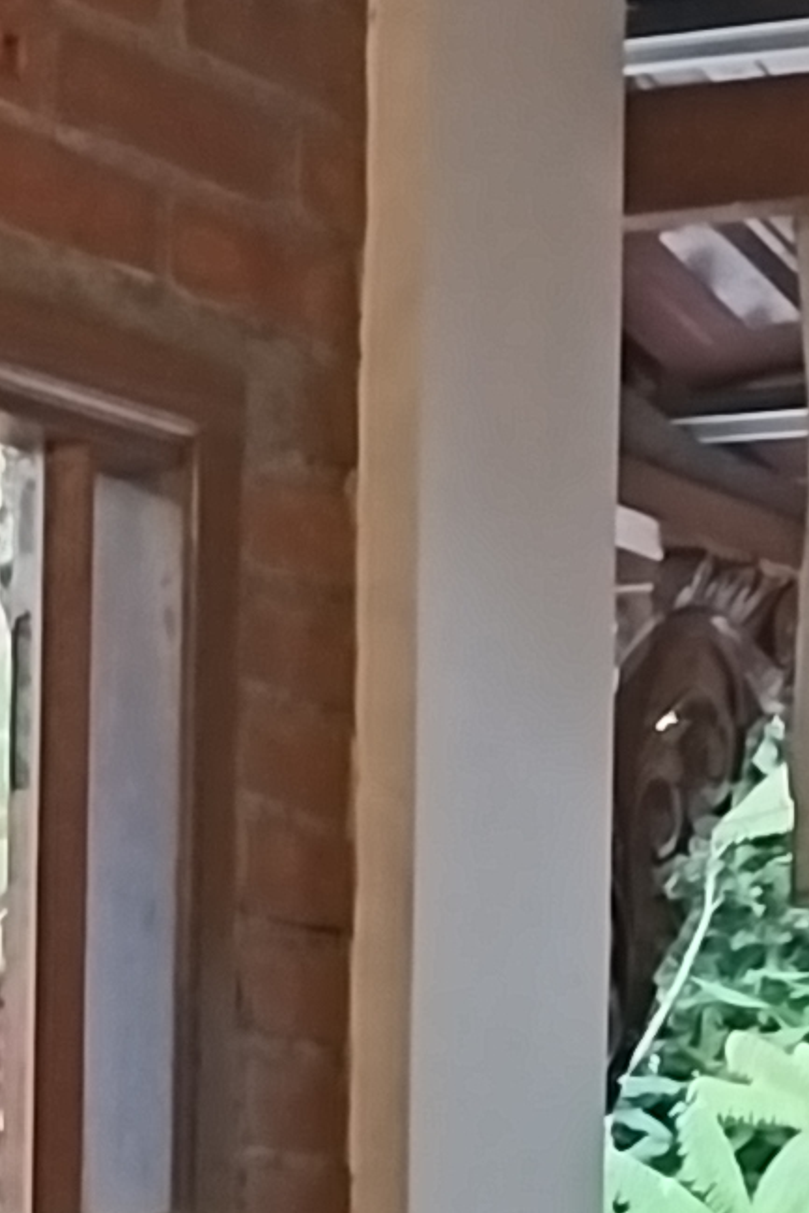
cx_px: 120
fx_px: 5727
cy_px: 1839
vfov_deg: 11.6
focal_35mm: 170
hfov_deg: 8.1
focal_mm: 4
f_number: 1.8
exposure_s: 1/33
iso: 320
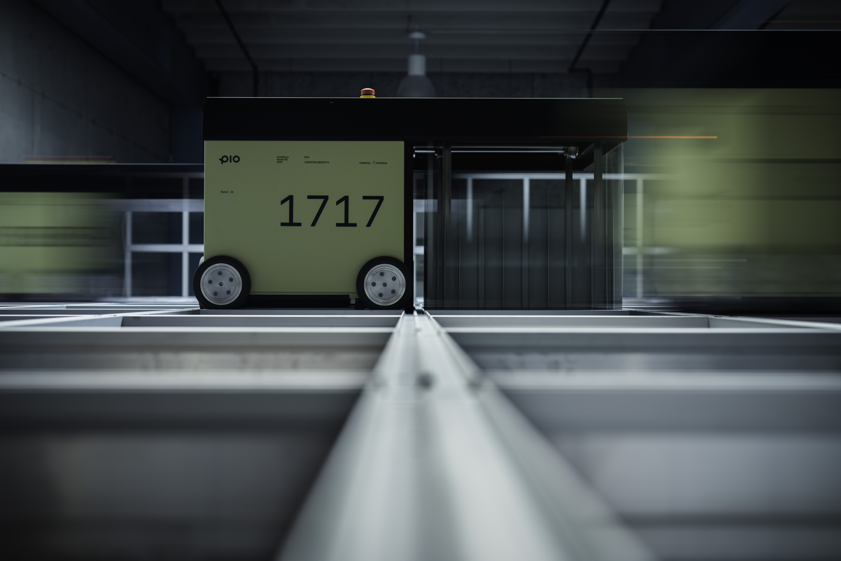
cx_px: 420
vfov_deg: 27.0
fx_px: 1168
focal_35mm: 50
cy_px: 280
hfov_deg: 39.6
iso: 125
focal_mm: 50
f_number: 4.5
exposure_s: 1/4
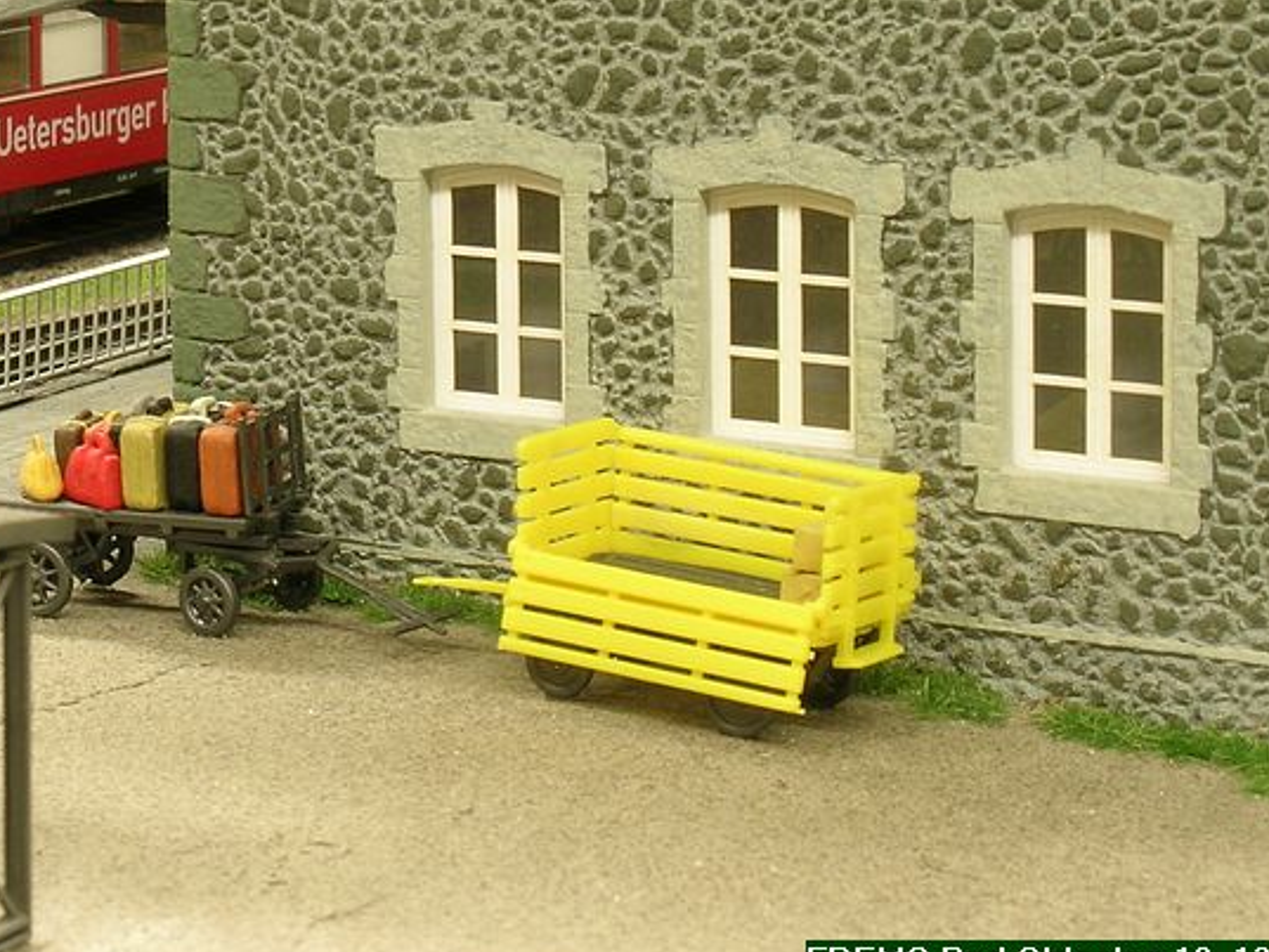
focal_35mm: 124
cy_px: 109
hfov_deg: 15.7
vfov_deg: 11.9
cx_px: 196
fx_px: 4547
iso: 50
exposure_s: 1.34
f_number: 7.6
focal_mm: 13.5
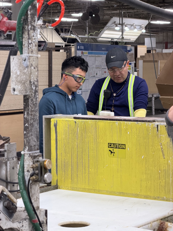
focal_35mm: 100
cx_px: 86
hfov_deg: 14.8
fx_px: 666
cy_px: 116
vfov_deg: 19.6
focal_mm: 16.89
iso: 160
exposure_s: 1/120
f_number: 2.8
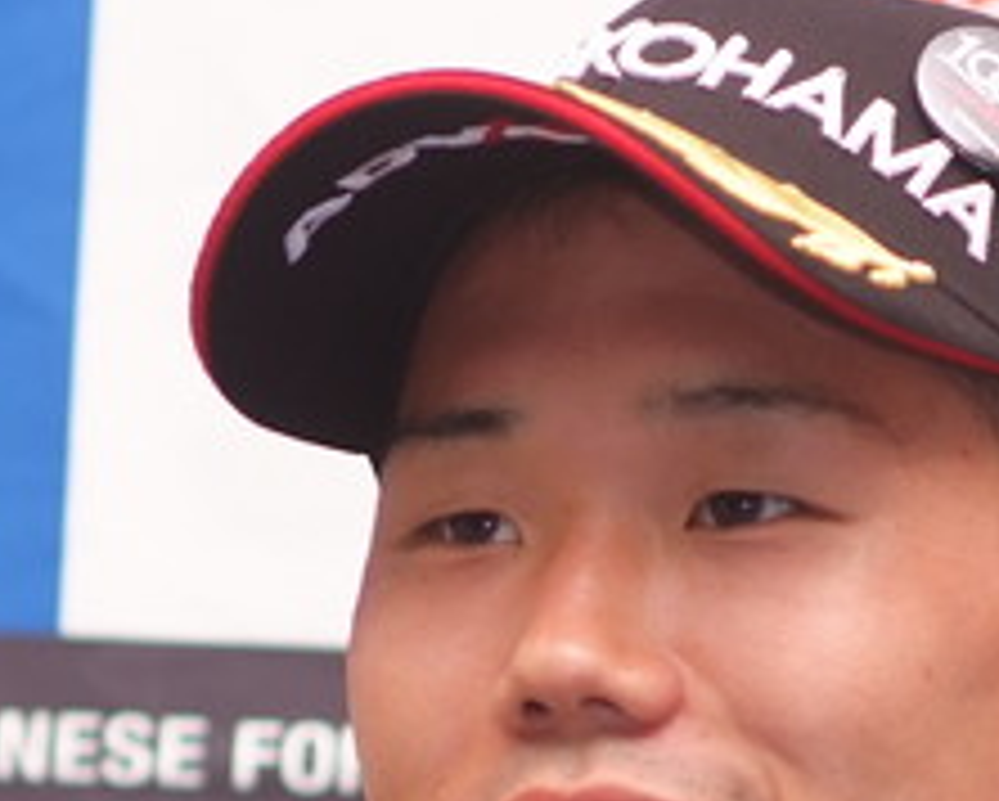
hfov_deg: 4.0
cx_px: 608
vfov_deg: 3.2
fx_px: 14204
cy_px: 1062
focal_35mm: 480
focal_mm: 105
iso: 400
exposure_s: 1/250
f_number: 2.5
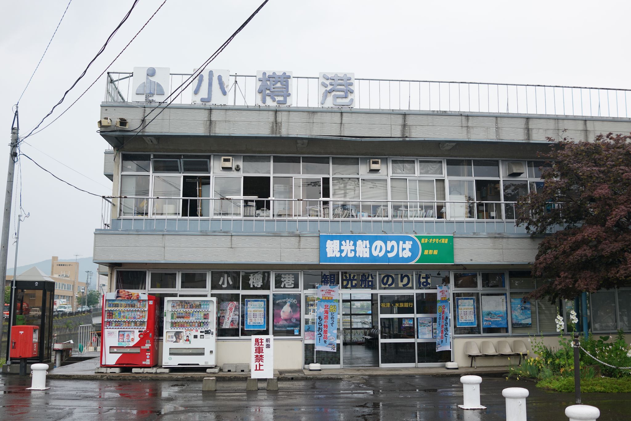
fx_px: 614
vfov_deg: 37.9
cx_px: 316
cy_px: 210
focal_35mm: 35
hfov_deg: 54.4
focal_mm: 35
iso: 100
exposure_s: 1/640
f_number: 2
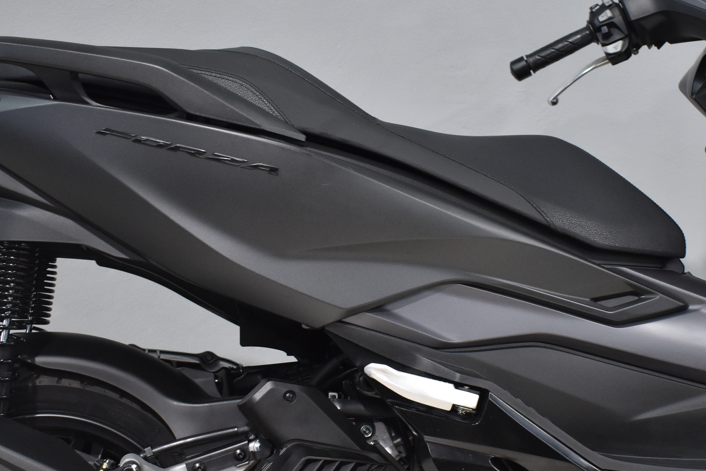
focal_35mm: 57
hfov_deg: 34.9
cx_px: 444
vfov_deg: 23.7
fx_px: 1118
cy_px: 303
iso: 800
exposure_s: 1/50
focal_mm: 20
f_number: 3.5
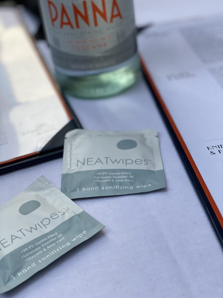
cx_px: 112
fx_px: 447
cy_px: 149
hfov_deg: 28.0
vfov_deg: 36.8
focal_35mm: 52
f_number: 2
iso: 64
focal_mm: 6
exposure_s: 1/122
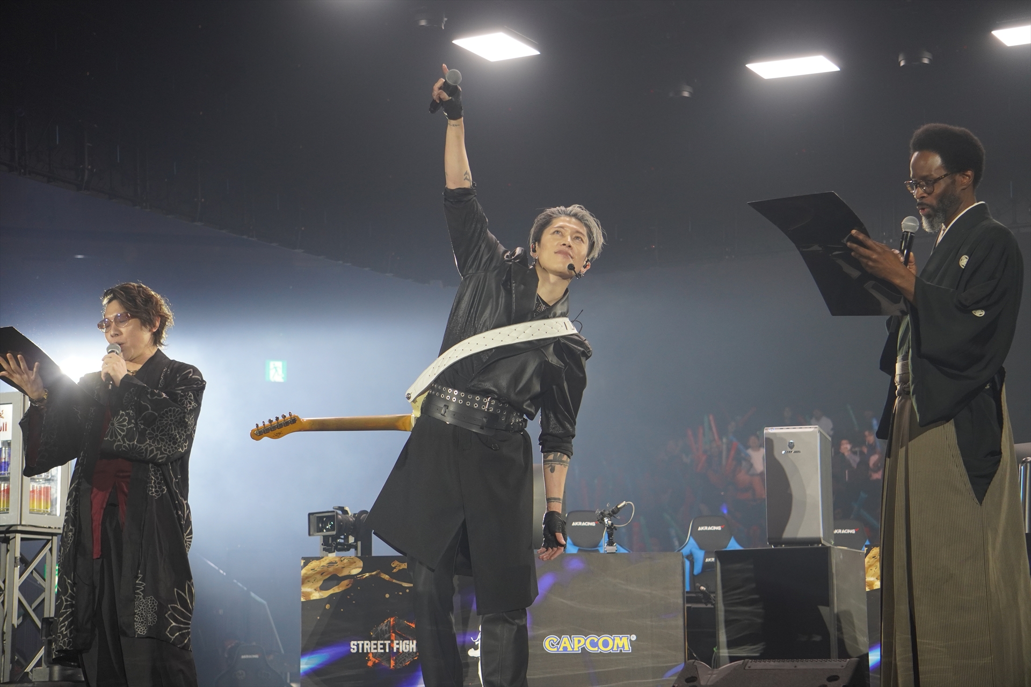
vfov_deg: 16.6
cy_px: 344
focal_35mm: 82
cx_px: 516
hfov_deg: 24.6
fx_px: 2363
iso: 640
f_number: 4.5
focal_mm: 55
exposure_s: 1/160
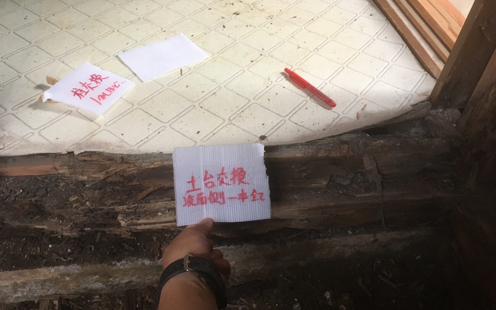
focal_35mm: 31
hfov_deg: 61.2
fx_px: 419
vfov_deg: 40.6
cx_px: 249
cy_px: 151
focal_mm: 4.15
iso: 160
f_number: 2.2
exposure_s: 1/30
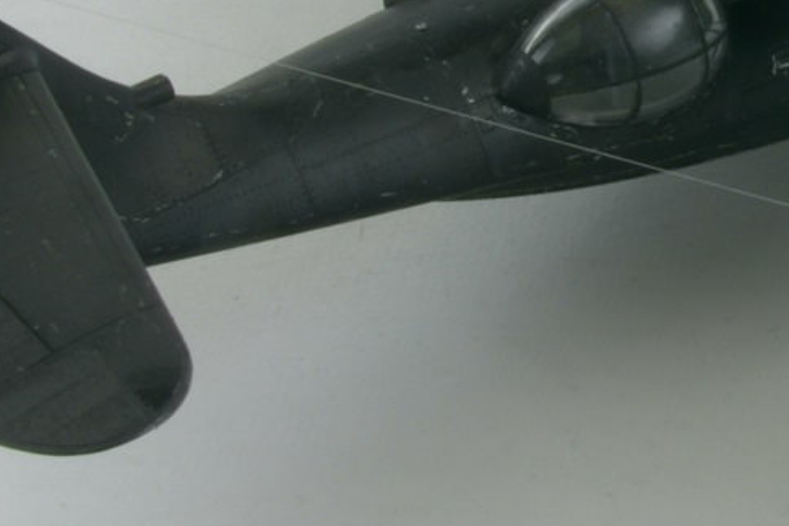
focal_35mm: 154
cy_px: -37
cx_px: 924
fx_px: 3375
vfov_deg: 8.8
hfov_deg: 13.0
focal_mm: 26
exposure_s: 1.6
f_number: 25
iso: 80
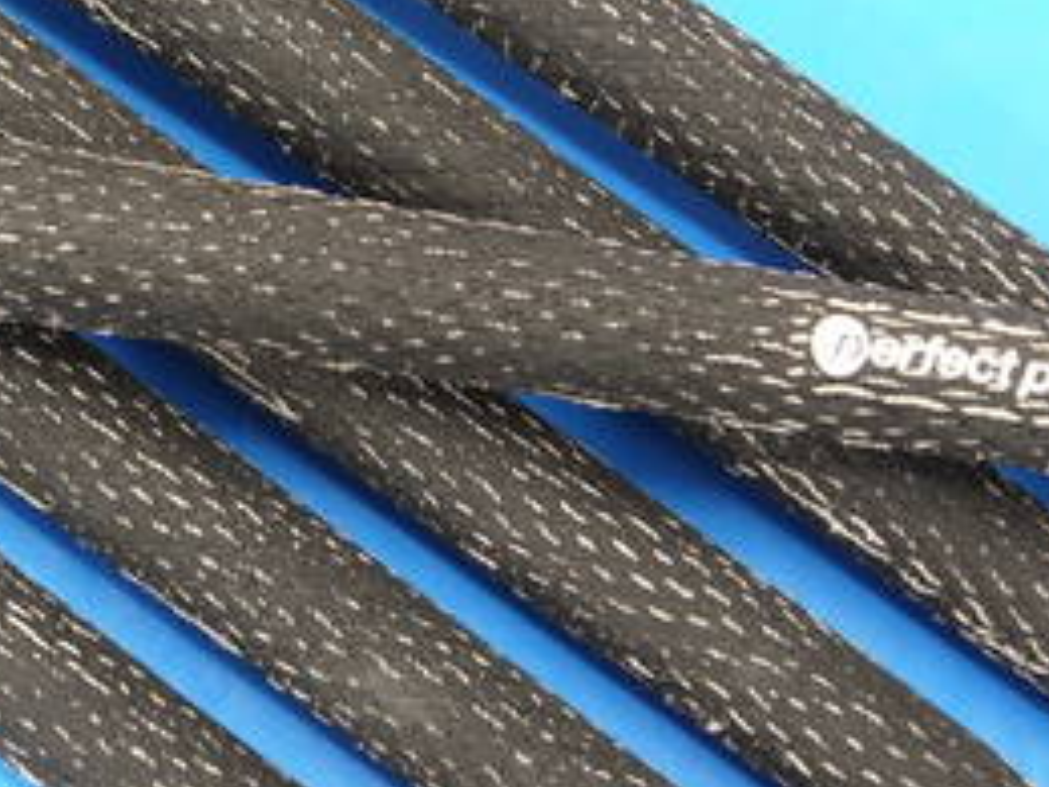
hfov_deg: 15.9
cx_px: 198
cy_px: 113
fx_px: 3727
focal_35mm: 123
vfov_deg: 12.0
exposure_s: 1/60
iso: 500
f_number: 4.6
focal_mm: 25
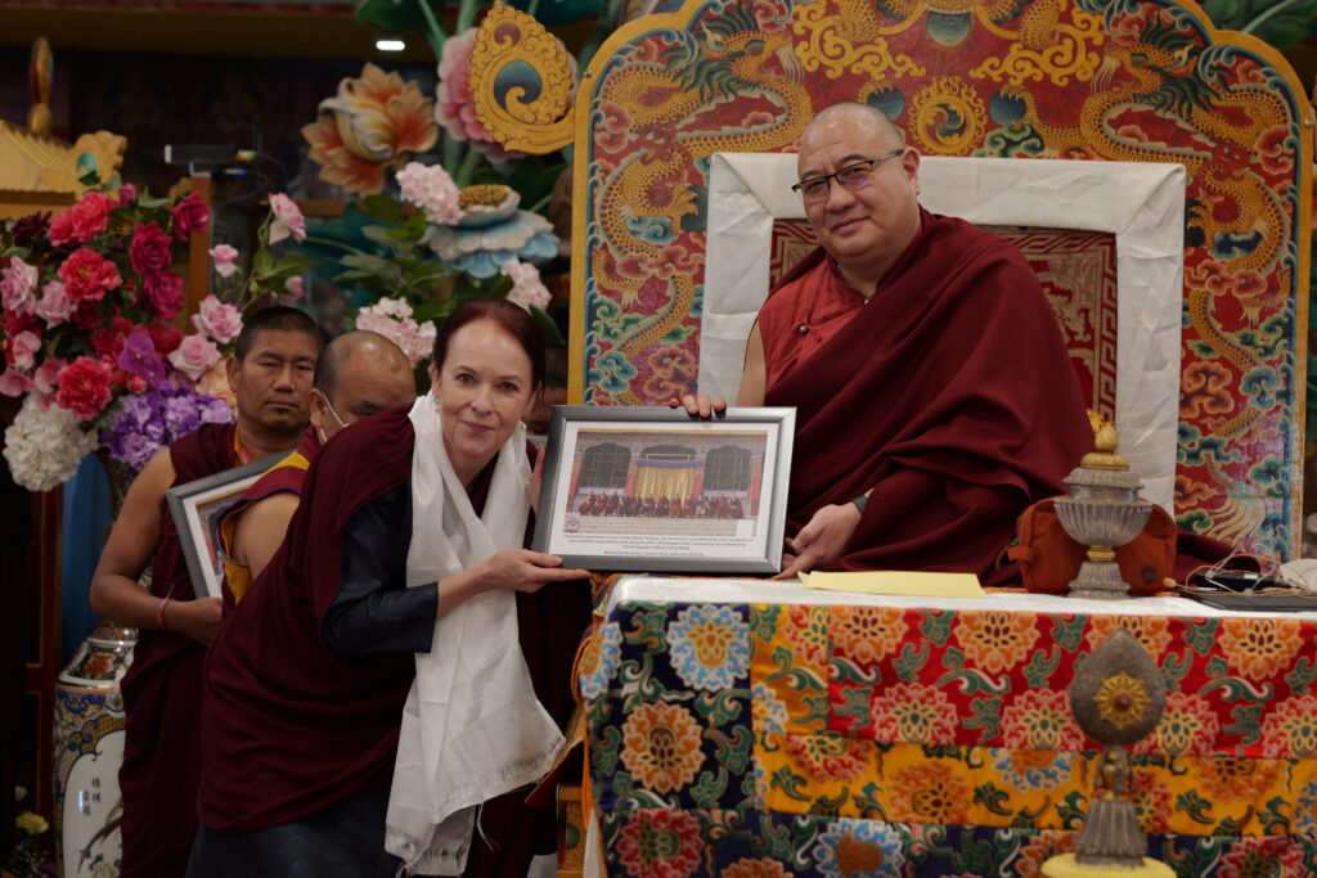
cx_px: 658
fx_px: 3110
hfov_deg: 23.9
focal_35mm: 85
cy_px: 439
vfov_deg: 16.1
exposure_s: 1/160
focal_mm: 85
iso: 3200
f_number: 4
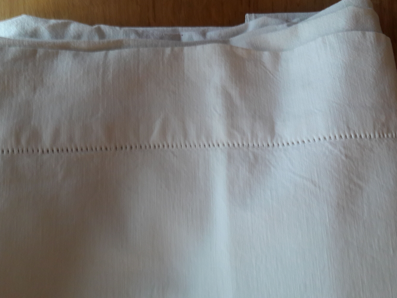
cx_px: 230
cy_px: 112
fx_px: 401
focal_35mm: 35
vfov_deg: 40.4
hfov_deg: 52.4
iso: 125
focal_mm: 3.7
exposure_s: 1/33
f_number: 1.9
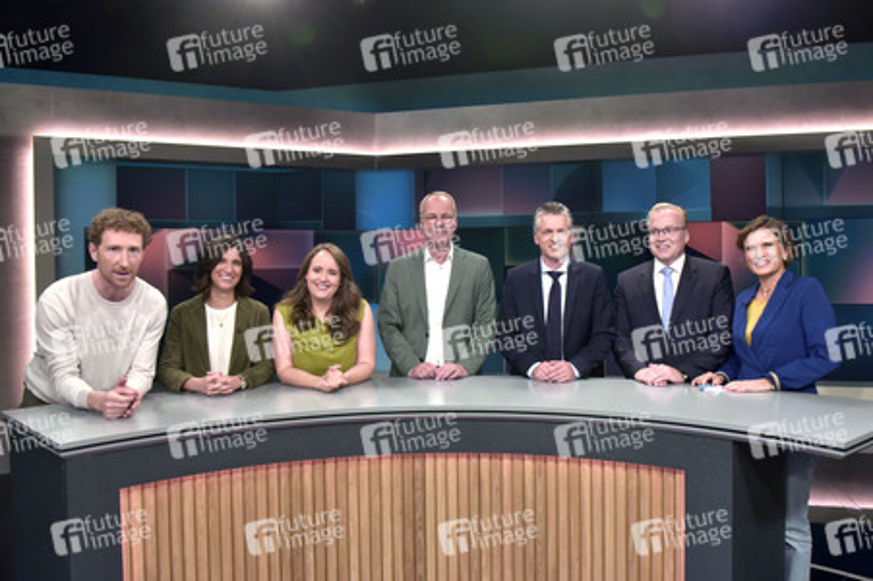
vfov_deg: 53.1
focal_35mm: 24
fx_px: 582
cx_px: 436
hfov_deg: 73.8
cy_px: 290
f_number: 5.6
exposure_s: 1/160
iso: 1250
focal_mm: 24
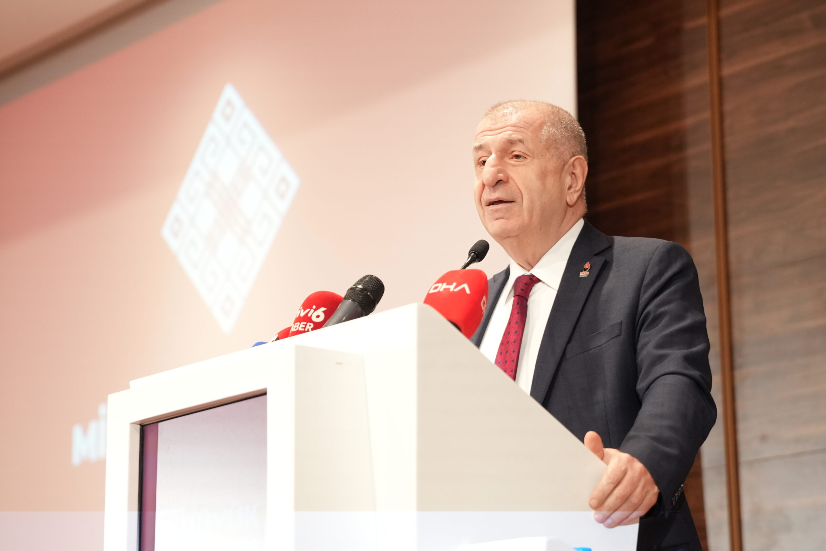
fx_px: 2409
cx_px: 413
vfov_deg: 13.0
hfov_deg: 19.5
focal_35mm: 105
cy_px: 276
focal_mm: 70
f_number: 2.8
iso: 2500
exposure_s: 1/100
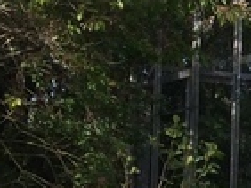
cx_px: 803
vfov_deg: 7.0
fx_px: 1531
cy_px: 190
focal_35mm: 211
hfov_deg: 7.8
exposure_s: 1/684
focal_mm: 4.15
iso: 32
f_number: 2.2
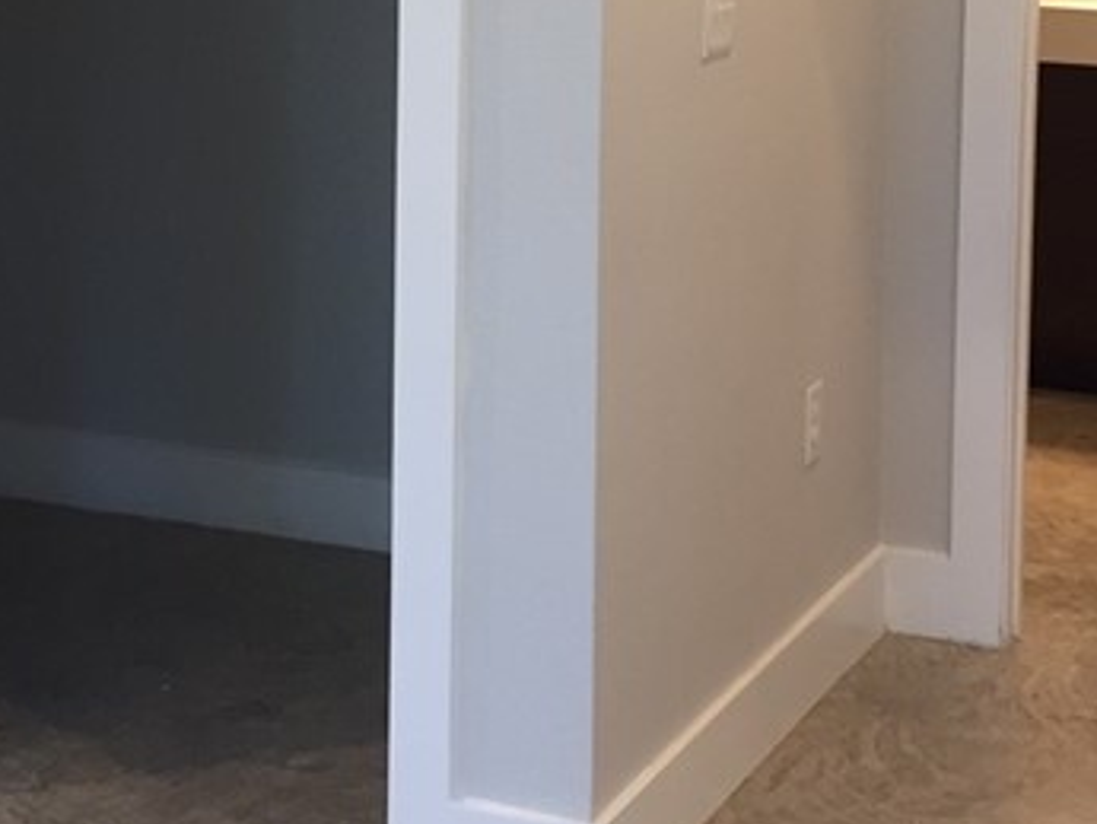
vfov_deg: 16.7
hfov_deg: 22.7
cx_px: 439
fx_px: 2726
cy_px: -70
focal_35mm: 86
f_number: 2.2
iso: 64
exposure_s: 1/30
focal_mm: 4.15
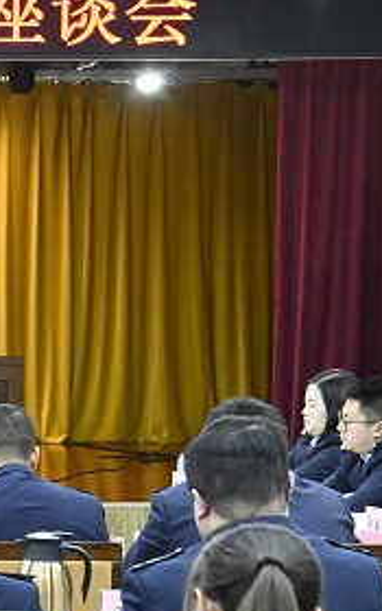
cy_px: 463
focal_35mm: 153
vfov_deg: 13.6
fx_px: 2549
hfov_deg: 7.6
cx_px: -701
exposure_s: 1/50
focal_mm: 42
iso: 4000
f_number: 5.6
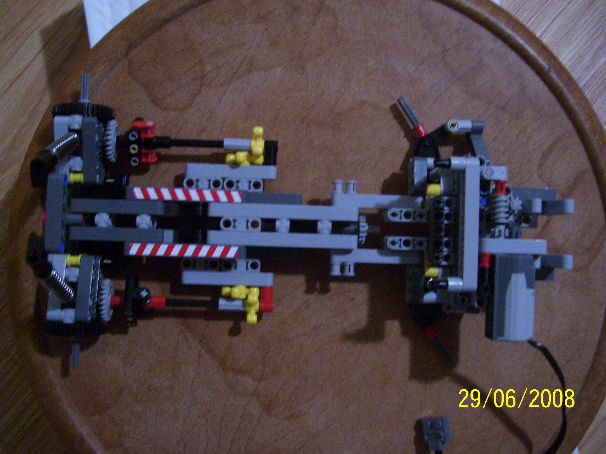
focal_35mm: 37
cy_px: 227
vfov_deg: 38.7
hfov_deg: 50.1
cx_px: 303
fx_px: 648
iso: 160
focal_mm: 6
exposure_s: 1/8
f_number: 2.7
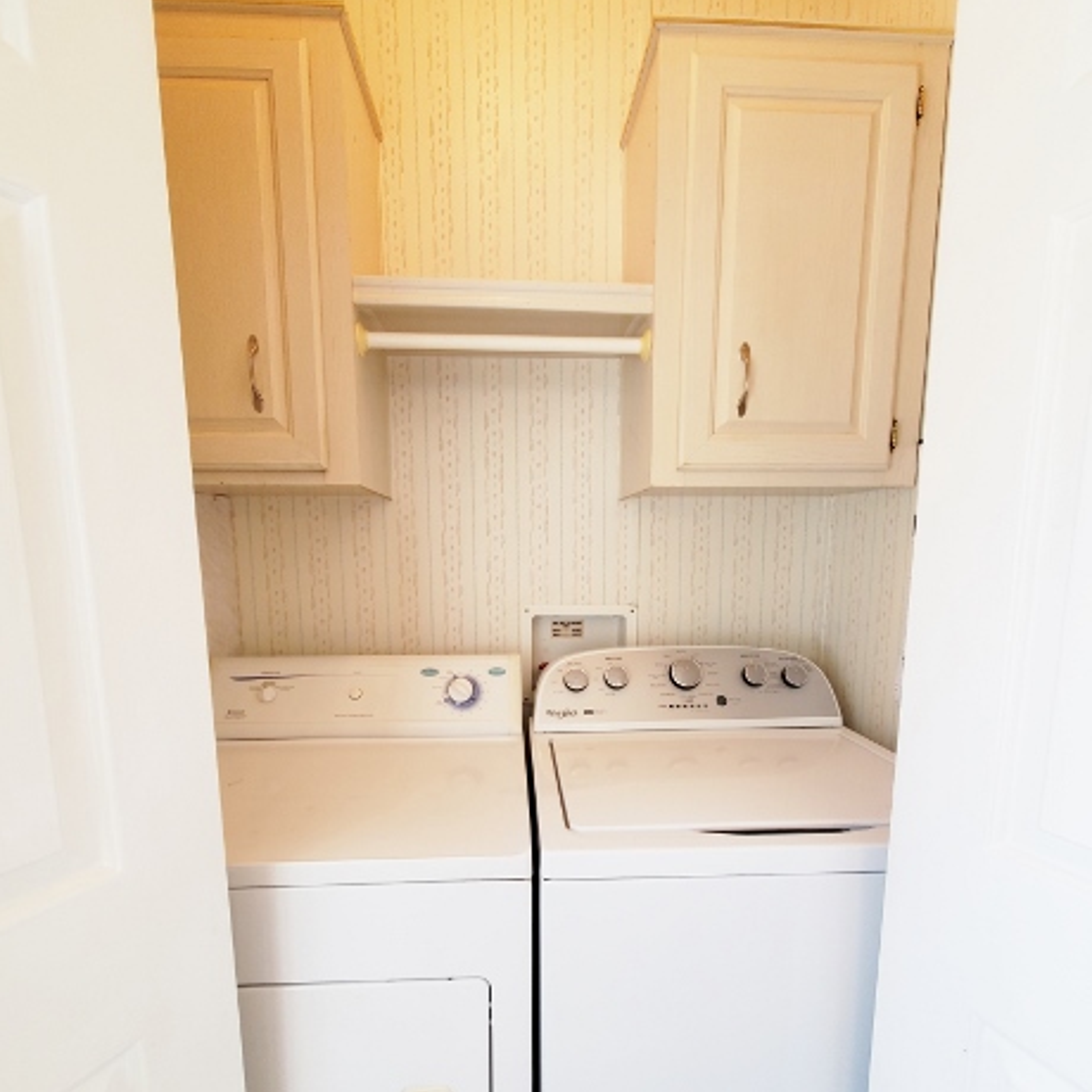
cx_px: 541
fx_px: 571
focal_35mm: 16
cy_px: 641
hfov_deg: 87.4
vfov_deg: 86.6
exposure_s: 1/60
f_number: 2.2
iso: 80
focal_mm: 1.8
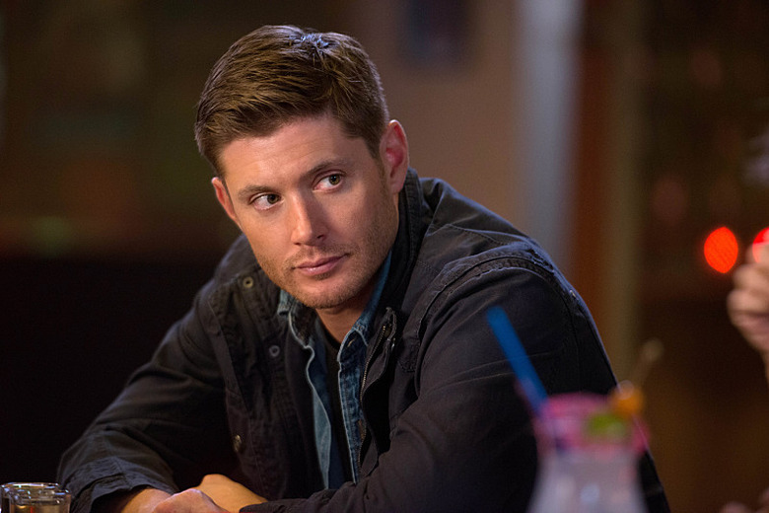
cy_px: 256
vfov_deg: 6.9
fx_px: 4272
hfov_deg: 10.3
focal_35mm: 200
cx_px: 384
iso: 2500
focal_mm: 200
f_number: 2.8
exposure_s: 1/100
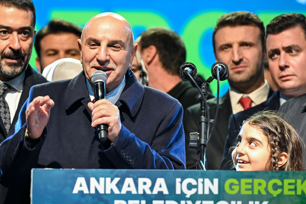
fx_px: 2982
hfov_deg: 5.9
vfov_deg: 3.9
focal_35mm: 351
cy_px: 107
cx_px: 127
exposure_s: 1/160
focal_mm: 200
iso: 320
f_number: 2.8
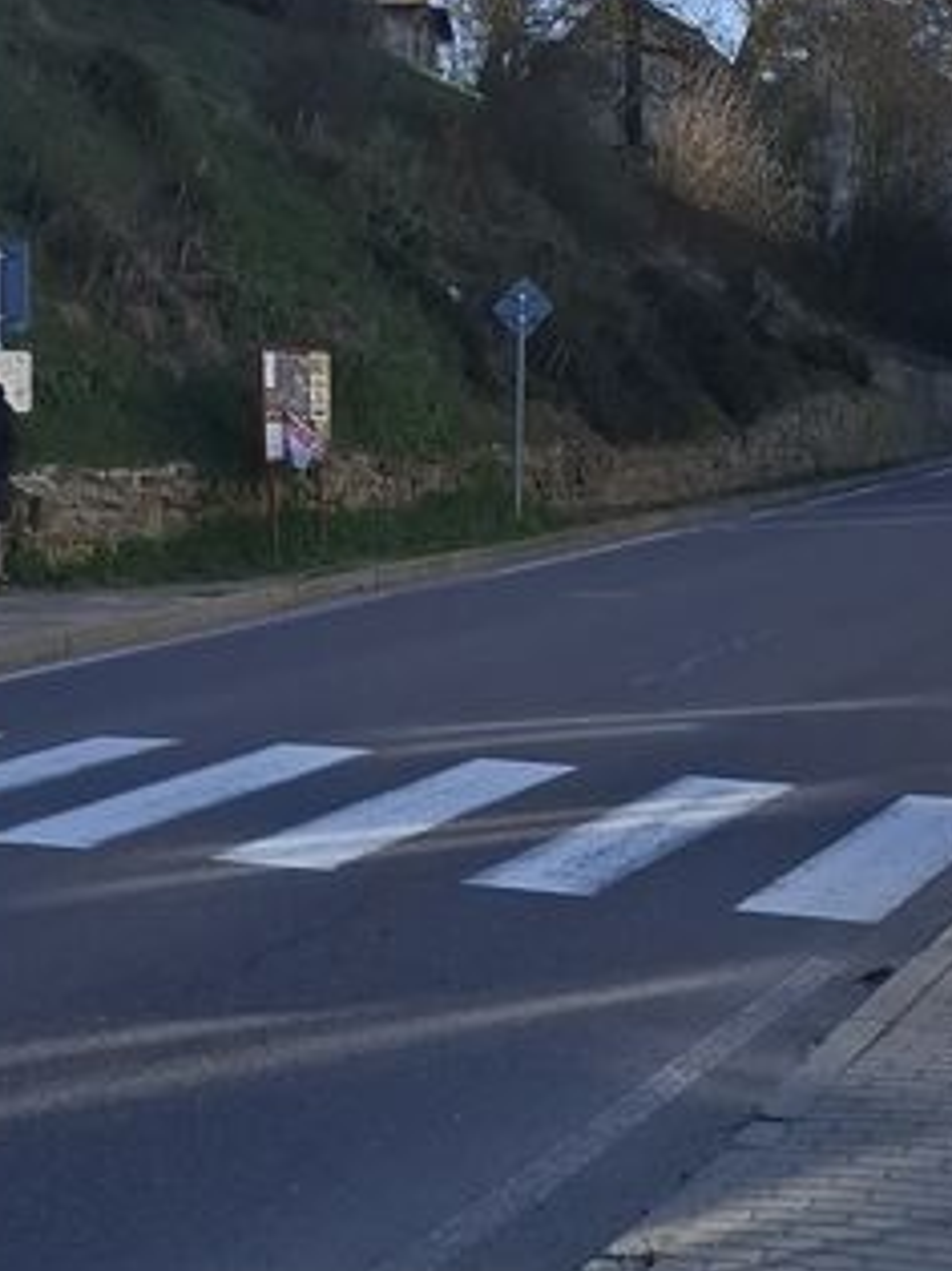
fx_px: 2862
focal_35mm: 78
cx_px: 202
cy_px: 297
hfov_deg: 18.7
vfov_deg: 24.7
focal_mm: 5.54
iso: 50
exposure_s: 1/2457
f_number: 1.8
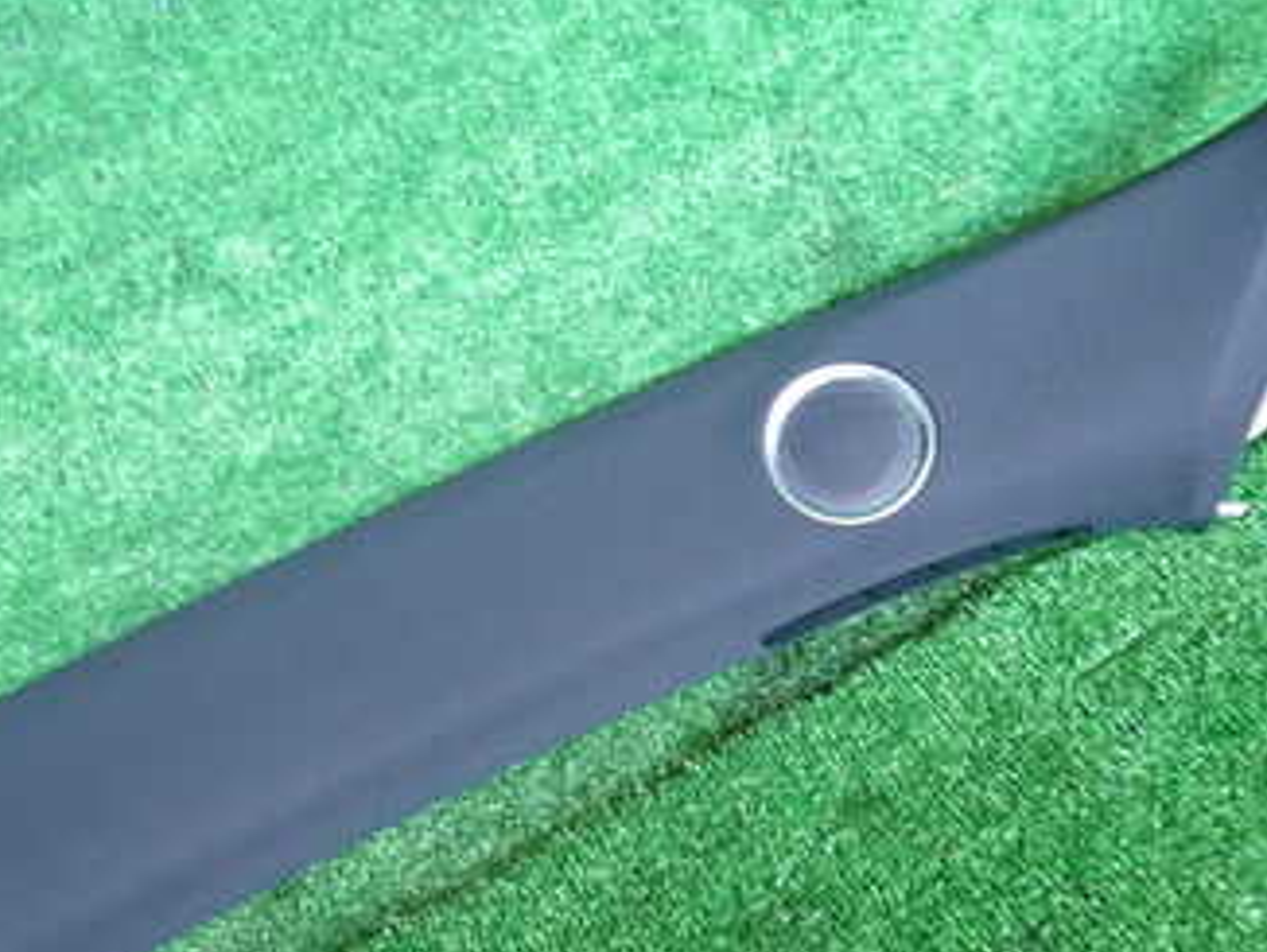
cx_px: 571
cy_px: 583
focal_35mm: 46
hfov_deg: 41.2
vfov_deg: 31.4
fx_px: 1685
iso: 250
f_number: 2
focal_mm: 4.5
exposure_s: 1/30
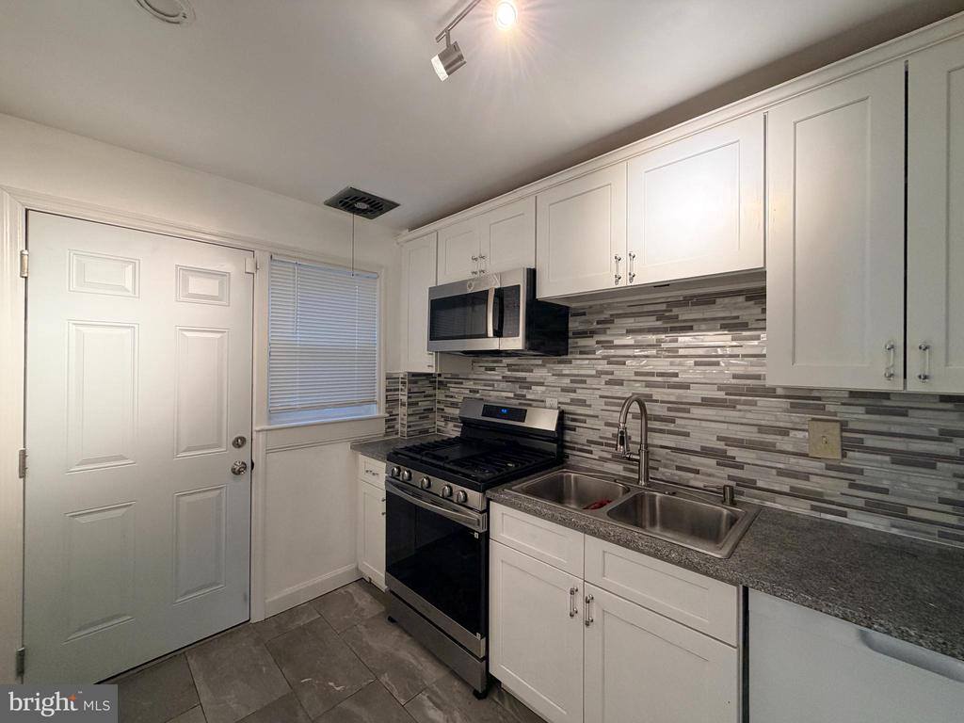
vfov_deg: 85.7
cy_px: 362
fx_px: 390
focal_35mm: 14
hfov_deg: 102.1
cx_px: 482
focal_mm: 2.22
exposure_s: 1/60
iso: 160
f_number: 2.2
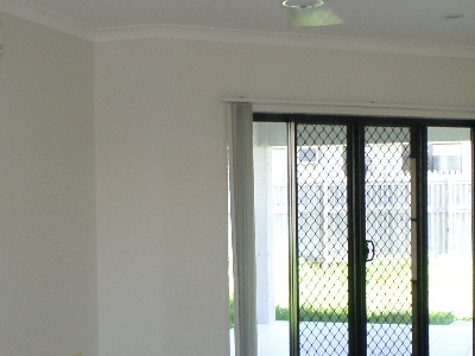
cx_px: 235
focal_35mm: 64
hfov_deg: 30.3
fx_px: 878
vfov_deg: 22.9
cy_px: 203
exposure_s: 1/60
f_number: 2.5
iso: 120
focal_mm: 4.5
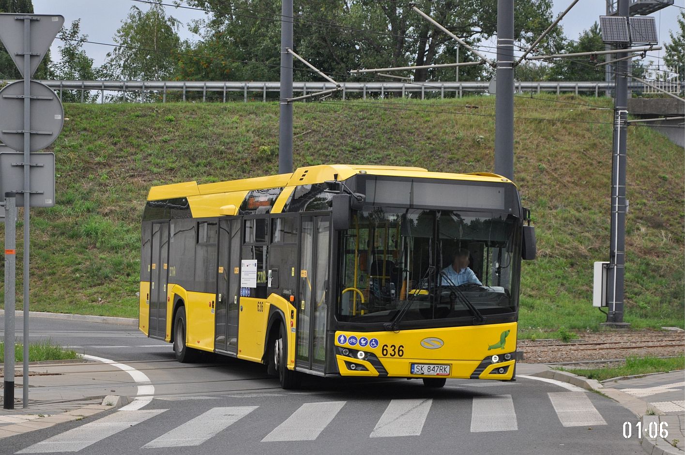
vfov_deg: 14.7
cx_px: 342
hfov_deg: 21.9
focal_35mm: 93
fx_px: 1768
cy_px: 228
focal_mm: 62
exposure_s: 1/1000
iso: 800
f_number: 5.3
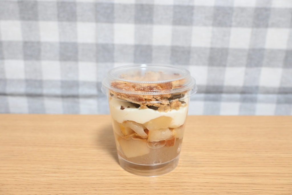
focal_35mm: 32
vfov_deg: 40.8
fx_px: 262
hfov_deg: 58.3
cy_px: 98
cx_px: 146
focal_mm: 21.5
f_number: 5.6
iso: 1600
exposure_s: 1/30
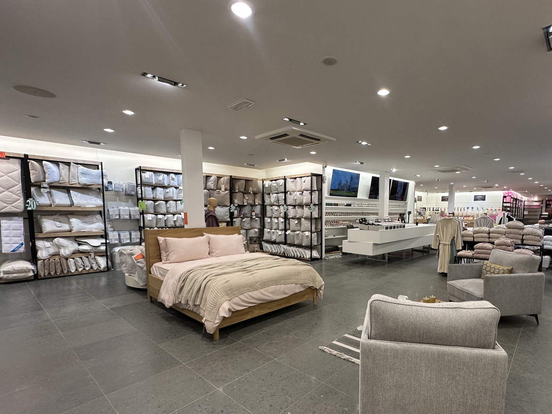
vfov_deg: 71.0
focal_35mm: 18
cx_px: 328
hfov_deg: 86.8
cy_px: 244
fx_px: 287
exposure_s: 1/100
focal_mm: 2.22
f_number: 2.2
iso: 125
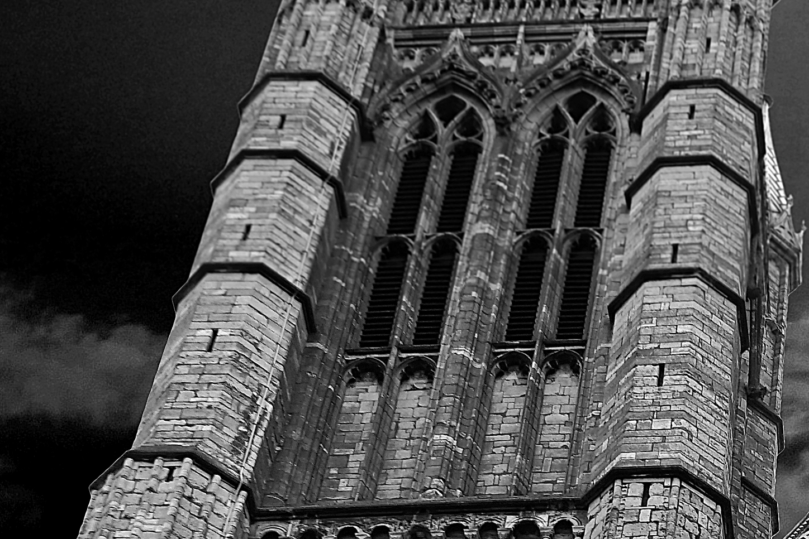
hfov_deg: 16.8
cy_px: 785
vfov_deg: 11.4
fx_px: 2607
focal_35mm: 116
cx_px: 993
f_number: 5.6
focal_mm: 28
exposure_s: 1/200
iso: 100
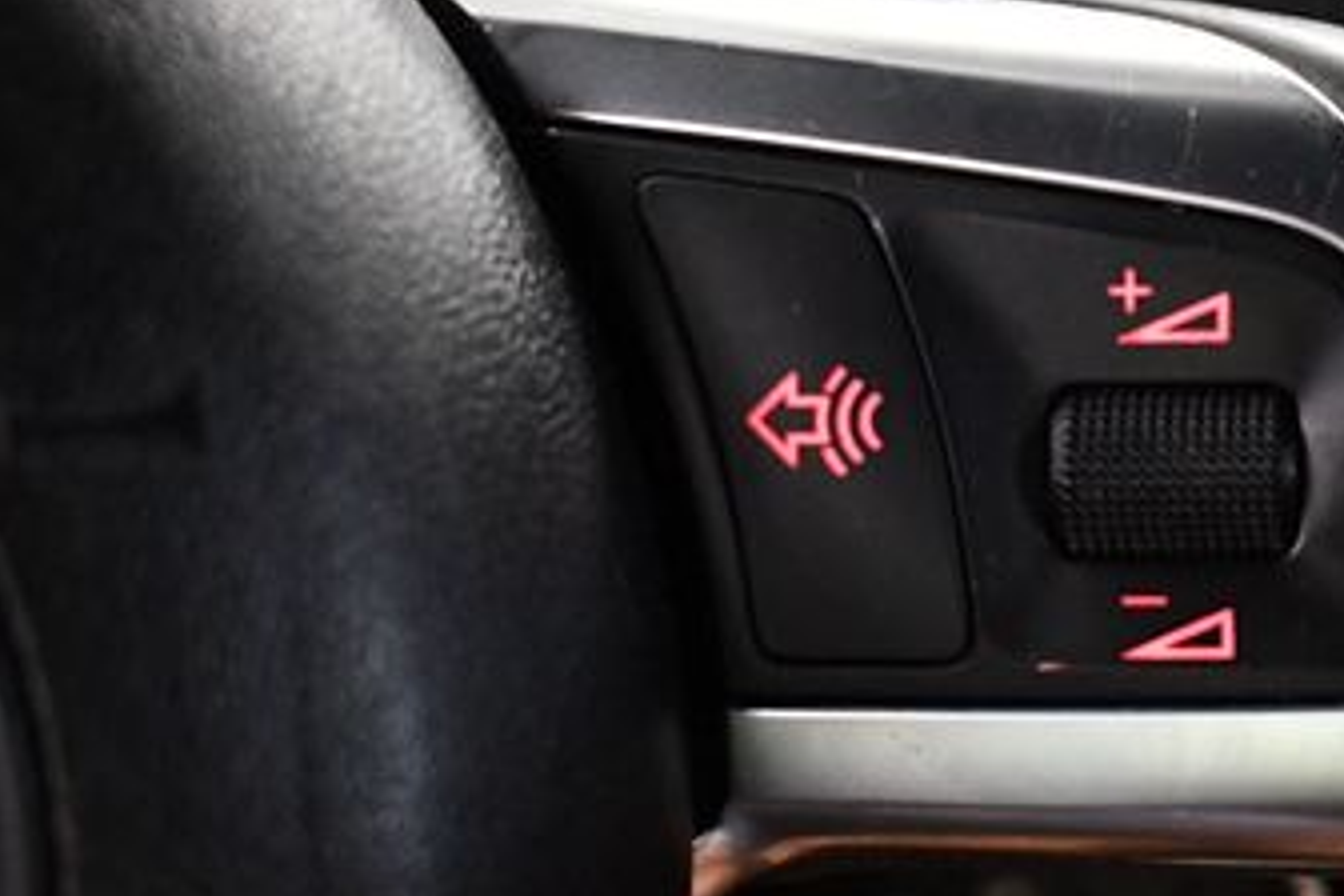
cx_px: 1044
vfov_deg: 17.0
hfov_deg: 25.0
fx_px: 2986
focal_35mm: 80
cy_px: 316
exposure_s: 1/60
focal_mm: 21
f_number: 3.8
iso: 3600
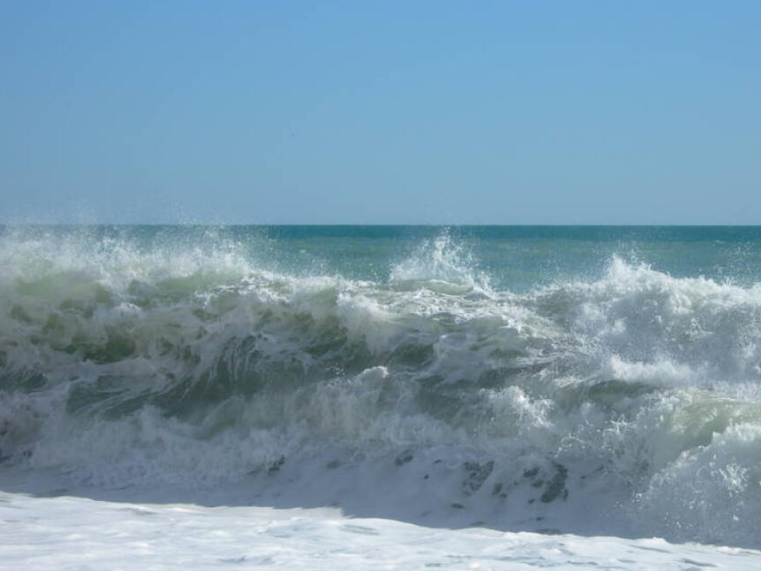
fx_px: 3167
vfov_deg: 10.3
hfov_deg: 13.7
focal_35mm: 144
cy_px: 344
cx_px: 474
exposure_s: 1/354
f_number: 7.8
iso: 50
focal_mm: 21.3
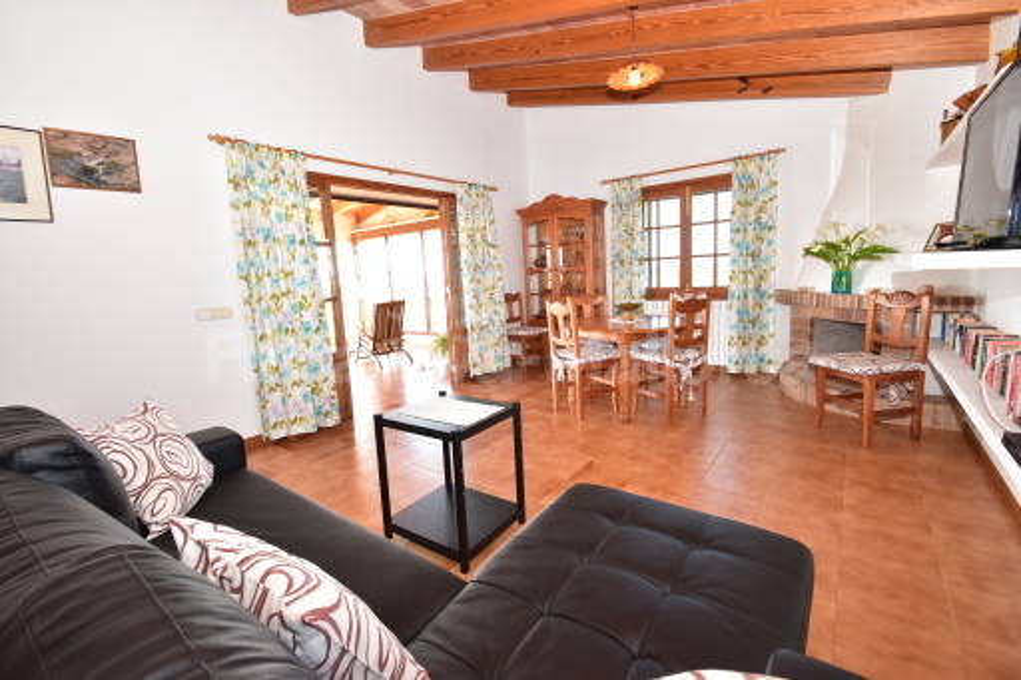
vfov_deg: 77.3
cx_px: 510
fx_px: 425
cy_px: 340
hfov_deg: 100.4
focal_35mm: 15
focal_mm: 10
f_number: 8
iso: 800
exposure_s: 1/60
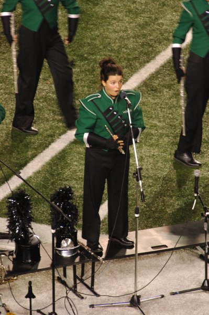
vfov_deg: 3.4
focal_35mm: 600
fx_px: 5234
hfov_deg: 2.3
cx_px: 104
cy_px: 158
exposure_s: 1/50
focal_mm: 400
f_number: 5.6
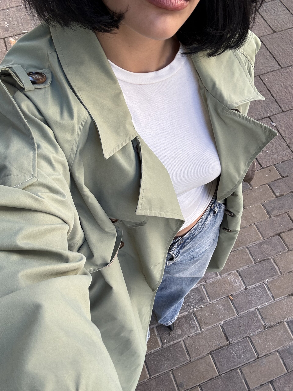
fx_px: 339
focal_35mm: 30
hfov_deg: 46.8
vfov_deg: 60.0
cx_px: 146
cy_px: 196
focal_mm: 2.69
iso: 32
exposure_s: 1/121
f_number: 1.9
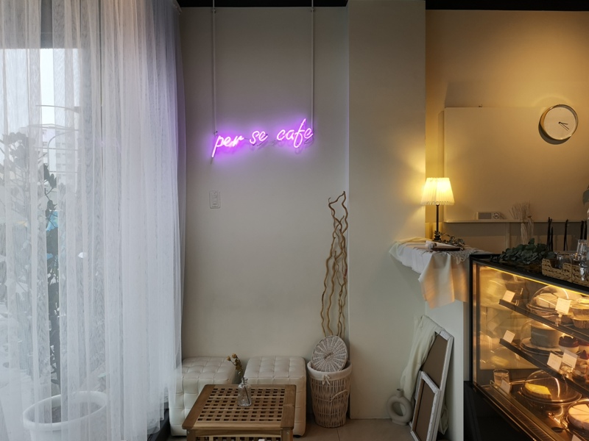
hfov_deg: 65.3
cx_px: 294
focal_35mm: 27
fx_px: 459
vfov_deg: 51.4
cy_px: 220
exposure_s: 1/90
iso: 50
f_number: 1.8
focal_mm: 3.95
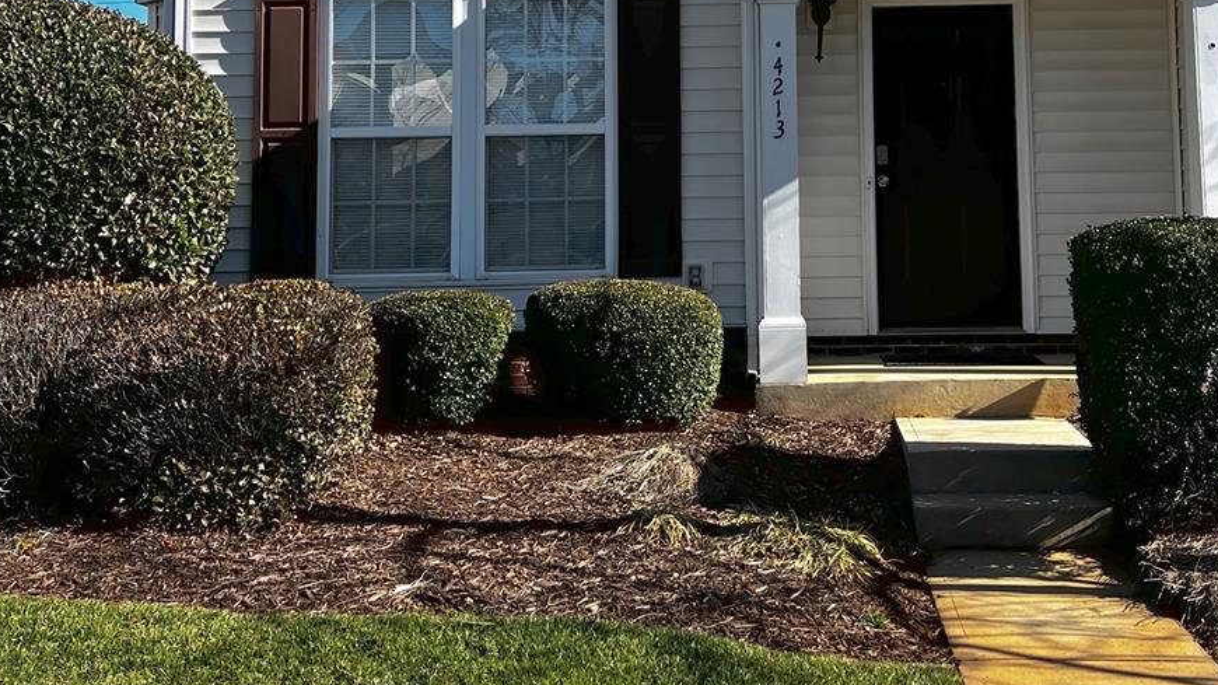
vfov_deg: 23.2
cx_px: 766
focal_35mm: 50
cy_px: 49
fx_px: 1615
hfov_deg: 41.0
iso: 50
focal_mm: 5.7
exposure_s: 1/2208
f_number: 1.5
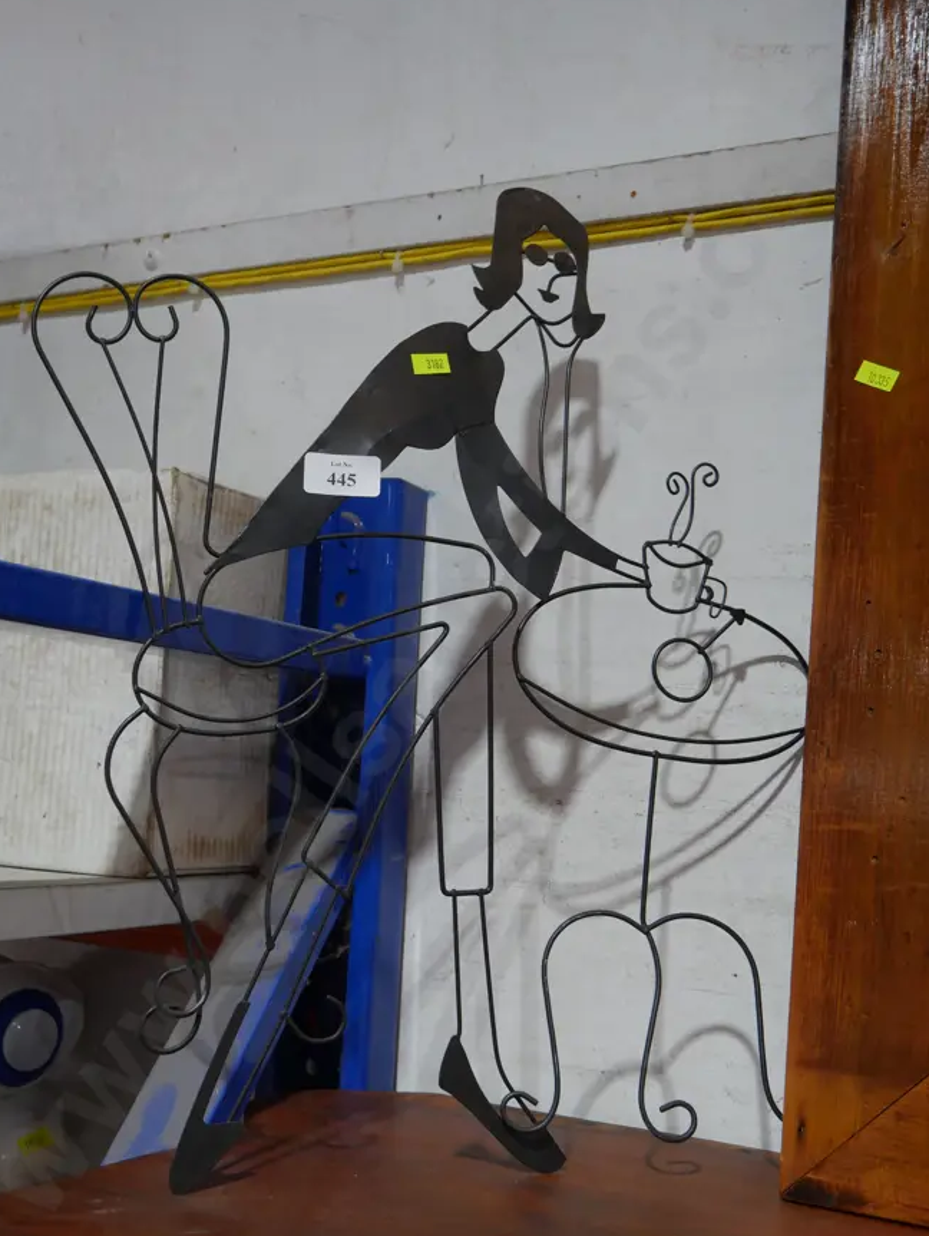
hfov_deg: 37.8
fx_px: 1358
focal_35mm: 38
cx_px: 457
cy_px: 621
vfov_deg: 48.9
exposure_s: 1/60
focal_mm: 16
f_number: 3.6
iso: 400
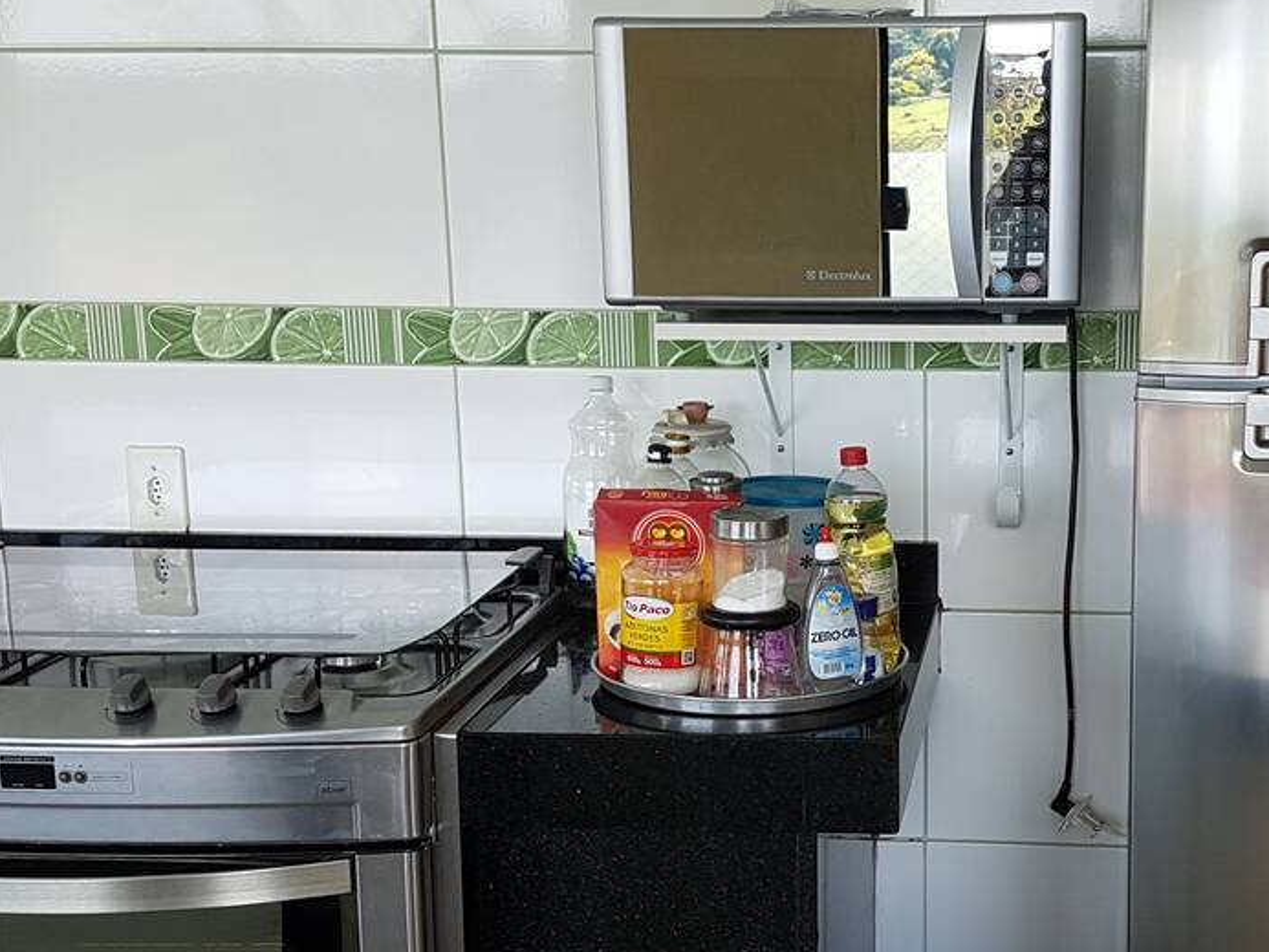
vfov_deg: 27.0
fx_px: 1980
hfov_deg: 34.9
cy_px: 491
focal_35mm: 54
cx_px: 934
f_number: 1.7
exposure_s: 1/147
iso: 50
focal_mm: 4.2
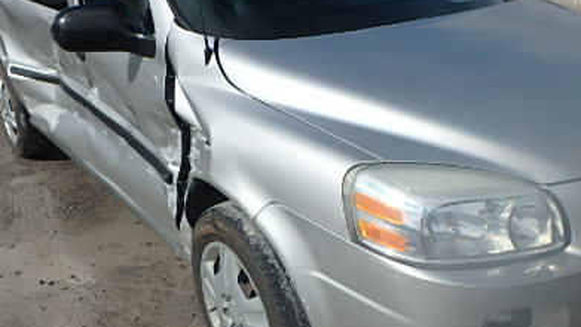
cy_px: 171
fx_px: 632
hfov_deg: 49.2
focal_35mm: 41
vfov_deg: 29.0
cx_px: 333
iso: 125
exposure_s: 1/640
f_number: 6.3
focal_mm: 4
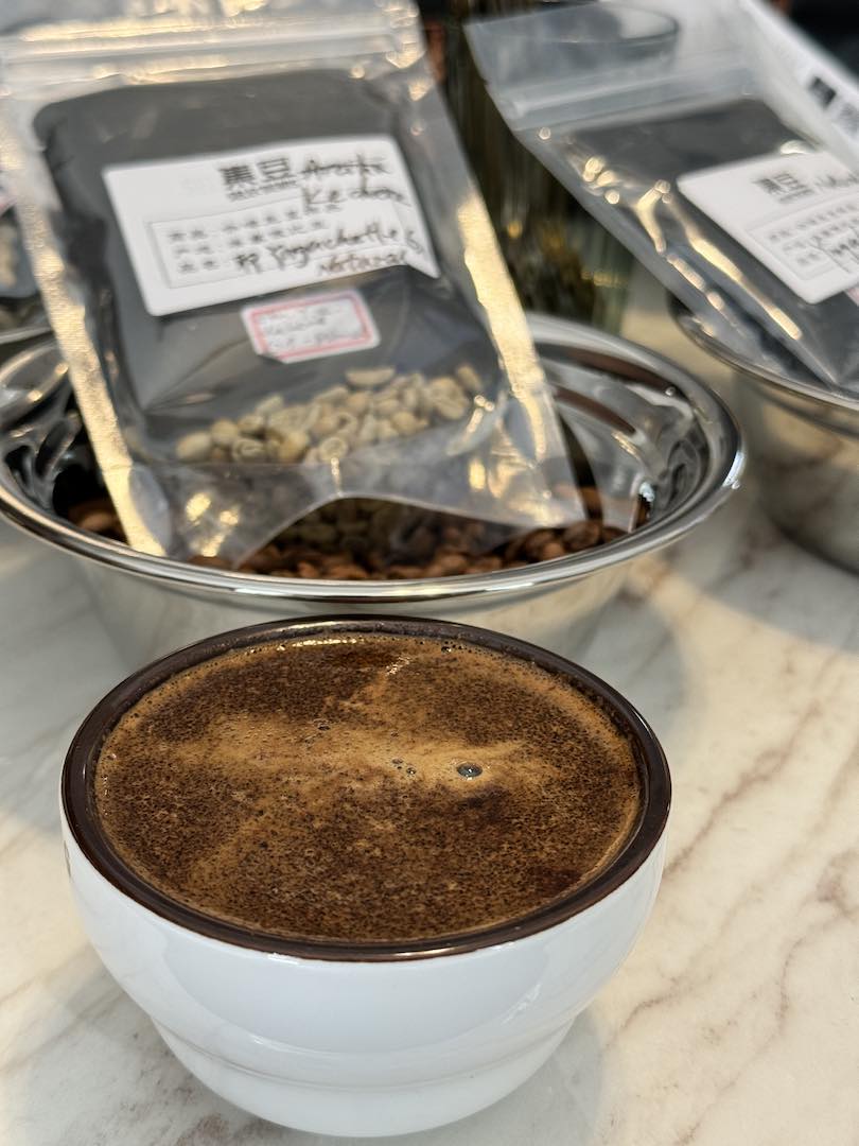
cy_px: 573
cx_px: 430
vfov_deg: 39.7
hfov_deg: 30.3
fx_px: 1588
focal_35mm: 48
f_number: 1.78
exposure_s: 1/59
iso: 200
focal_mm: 6.86
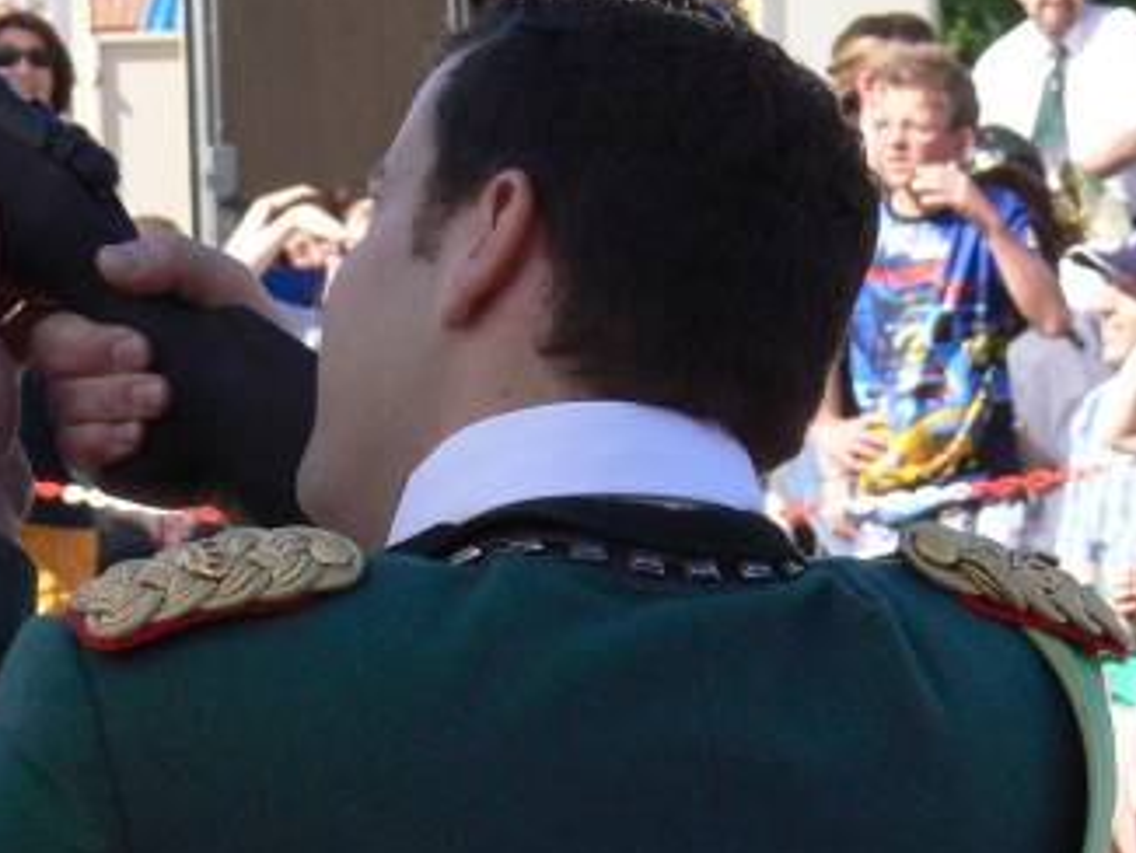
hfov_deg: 6.3
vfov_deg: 4.7
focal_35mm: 314
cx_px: 454
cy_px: 598
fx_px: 10308
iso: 200
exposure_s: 1/400
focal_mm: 28.4
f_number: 6.3
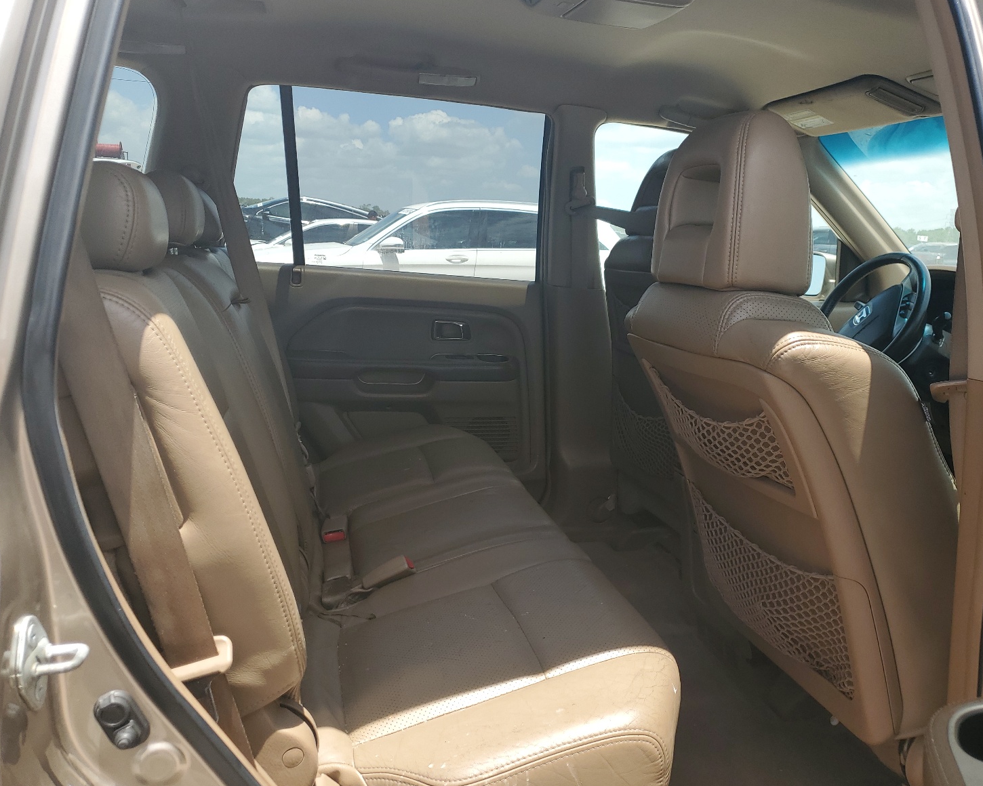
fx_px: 815
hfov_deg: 62.1
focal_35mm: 28
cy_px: 402
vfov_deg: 51.5
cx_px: 536
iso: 50
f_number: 1.5
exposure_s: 1/1000
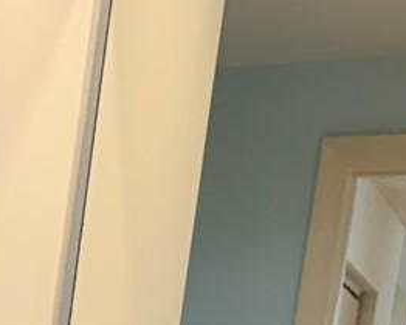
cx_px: -491
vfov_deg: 9.4
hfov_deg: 11.6
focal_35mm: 143
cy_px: 842
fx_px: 1720
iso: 125
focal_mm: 6.76
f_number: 1.78
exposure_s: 1/120
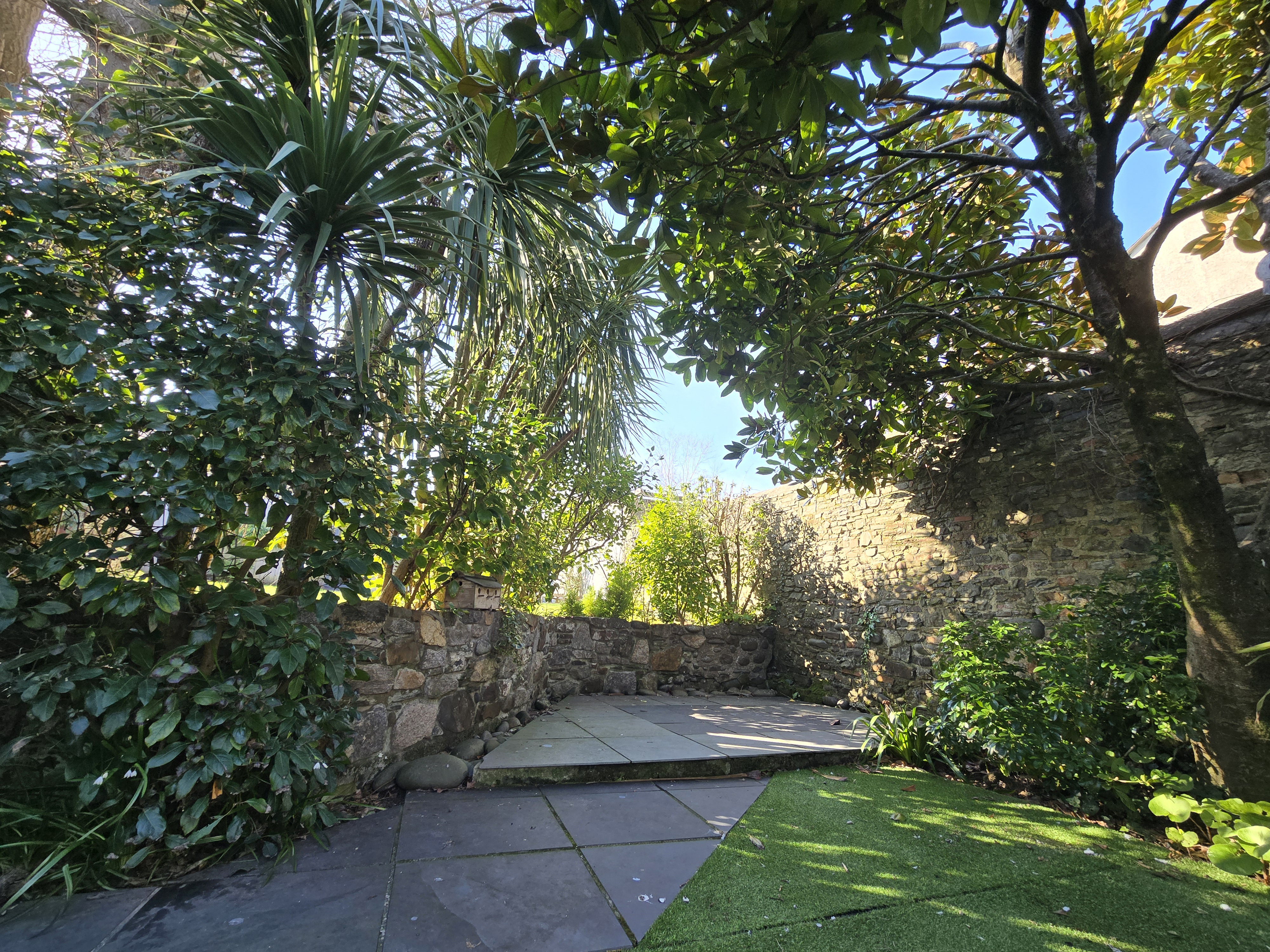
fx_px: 477
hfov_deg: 106.2
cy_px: 476
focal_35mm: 13
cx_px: 635
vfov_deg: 89.9
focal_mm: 2.2
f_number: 2.2
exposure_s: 1/190
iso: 50
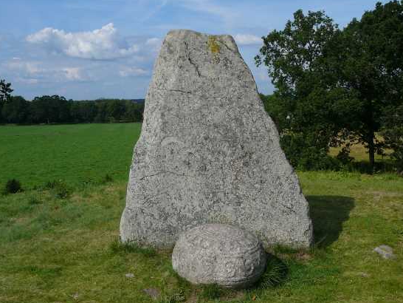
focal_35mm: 41
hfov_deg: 45.7
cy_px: 171
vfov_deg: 35.1
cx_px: 208
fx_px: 478
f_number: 5
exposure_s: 1/800
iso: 80
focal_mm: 5.2
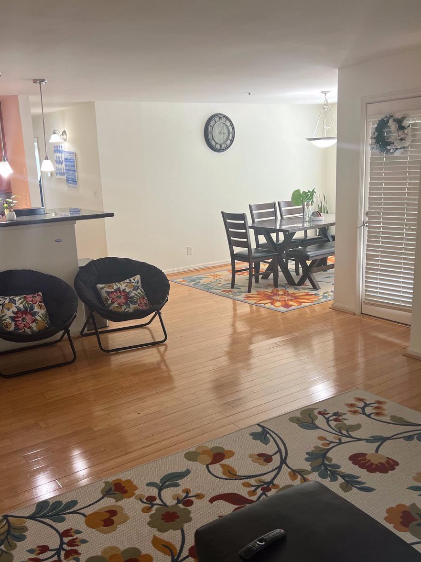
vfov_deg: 53.9
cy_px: 299
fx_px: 551
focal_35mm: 34
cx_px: 201
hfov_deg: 41.8
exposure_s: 1/60
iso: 80
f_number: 1.5
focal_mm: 5.7
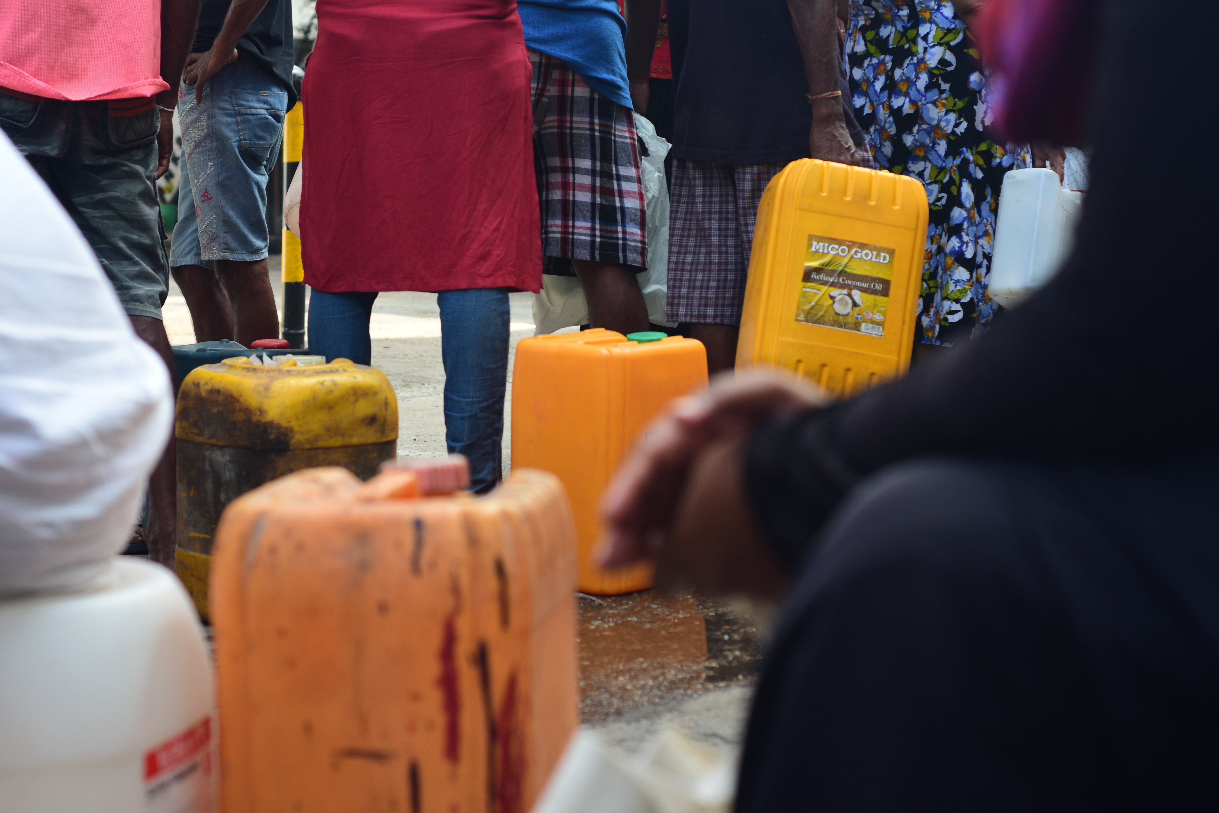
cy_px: 406
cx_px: 610
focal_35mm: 75
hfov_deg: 27.0
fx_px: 2540
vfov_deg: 18.2
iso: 100
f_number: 4
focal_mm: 50
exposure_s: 1/125
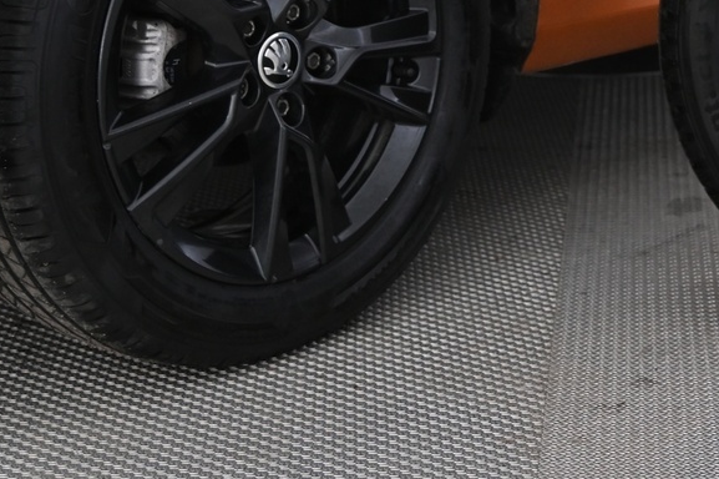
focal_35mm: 107
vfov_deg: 12.5
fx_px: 2136
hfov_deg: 18.8
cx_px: 655
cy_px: -85
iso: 2000
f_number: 4
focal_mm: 38
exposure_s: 1/80
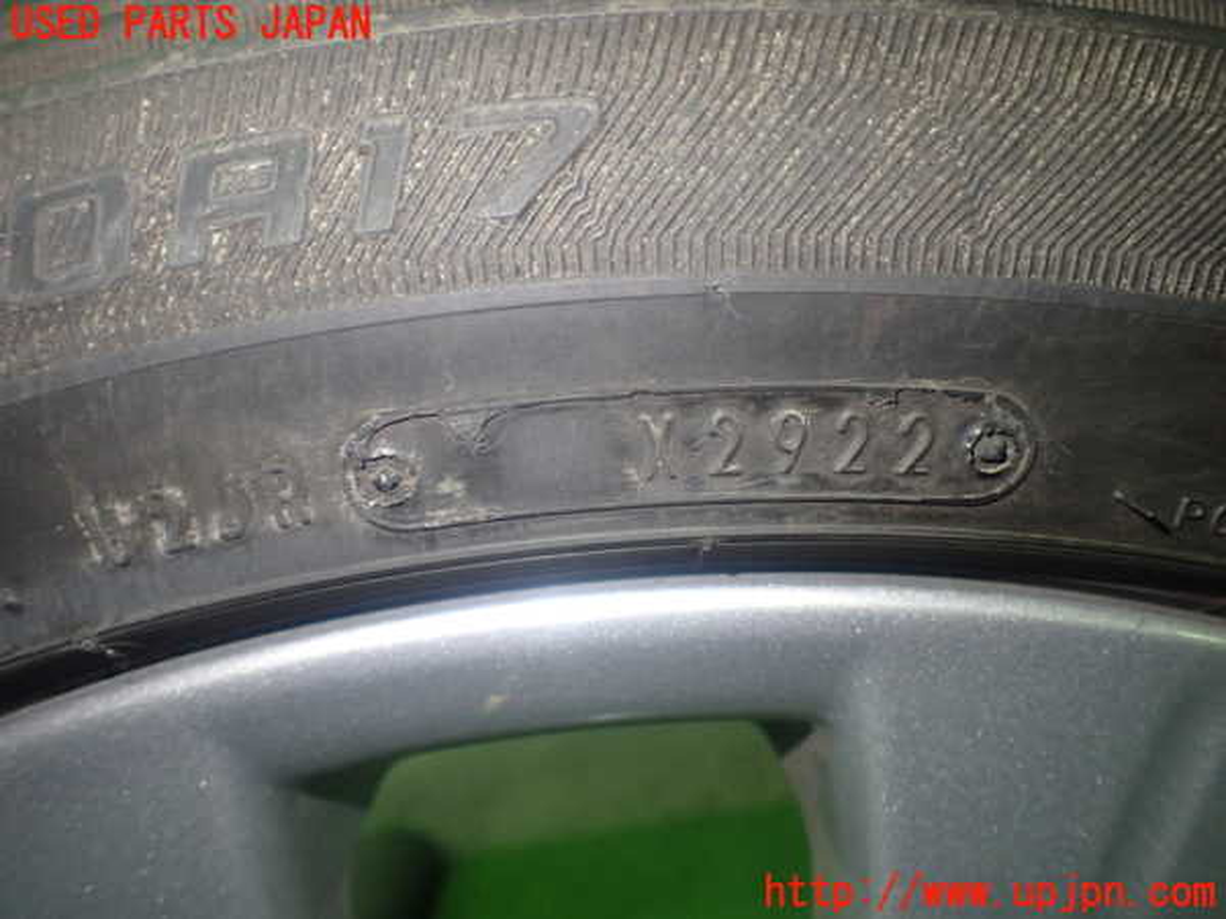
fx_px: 1063
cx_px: 613
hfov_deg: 60.0
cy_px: 460
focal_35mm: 30
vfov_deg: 46.8
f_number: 2.3
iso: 400
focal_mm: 5.4
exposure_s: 1/30
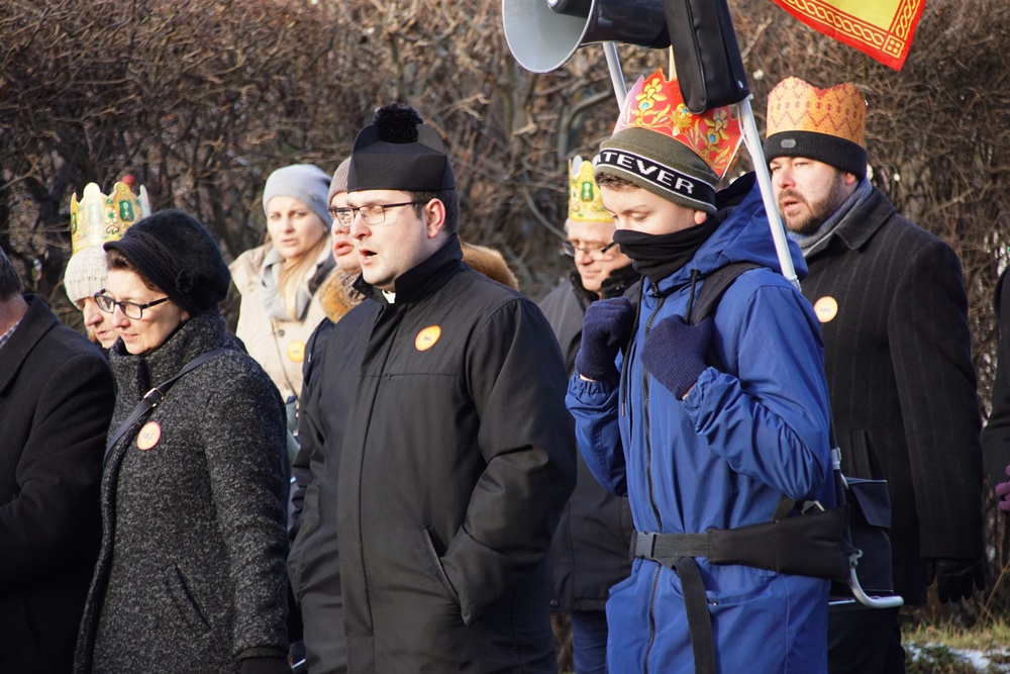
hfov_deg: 9.8
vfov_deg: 6.5
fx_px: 5892
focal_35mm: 210
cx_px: 505
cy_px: 337
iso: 800
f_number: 5.6
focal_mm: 140
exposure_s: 1/250
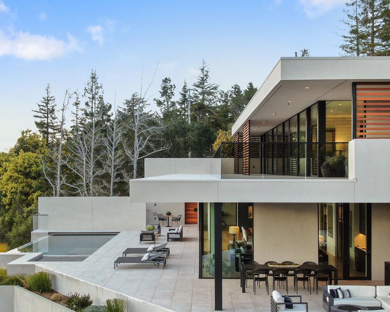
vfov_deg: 28.6
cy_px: 161
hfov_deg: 35.4
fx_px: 612
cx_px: 189
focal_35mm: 53
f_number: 3.7
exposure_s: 1/30
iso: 100
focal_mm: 8.06
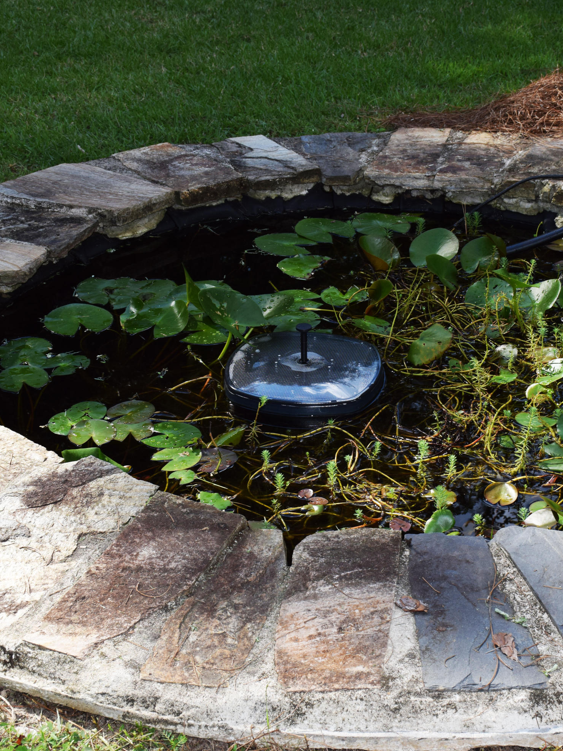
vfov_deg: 27.8
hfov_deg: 21.0
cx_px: 360
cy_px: 379
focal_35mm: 70
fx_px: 1518
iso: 100
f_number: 9
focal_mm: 32
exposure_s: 1/200
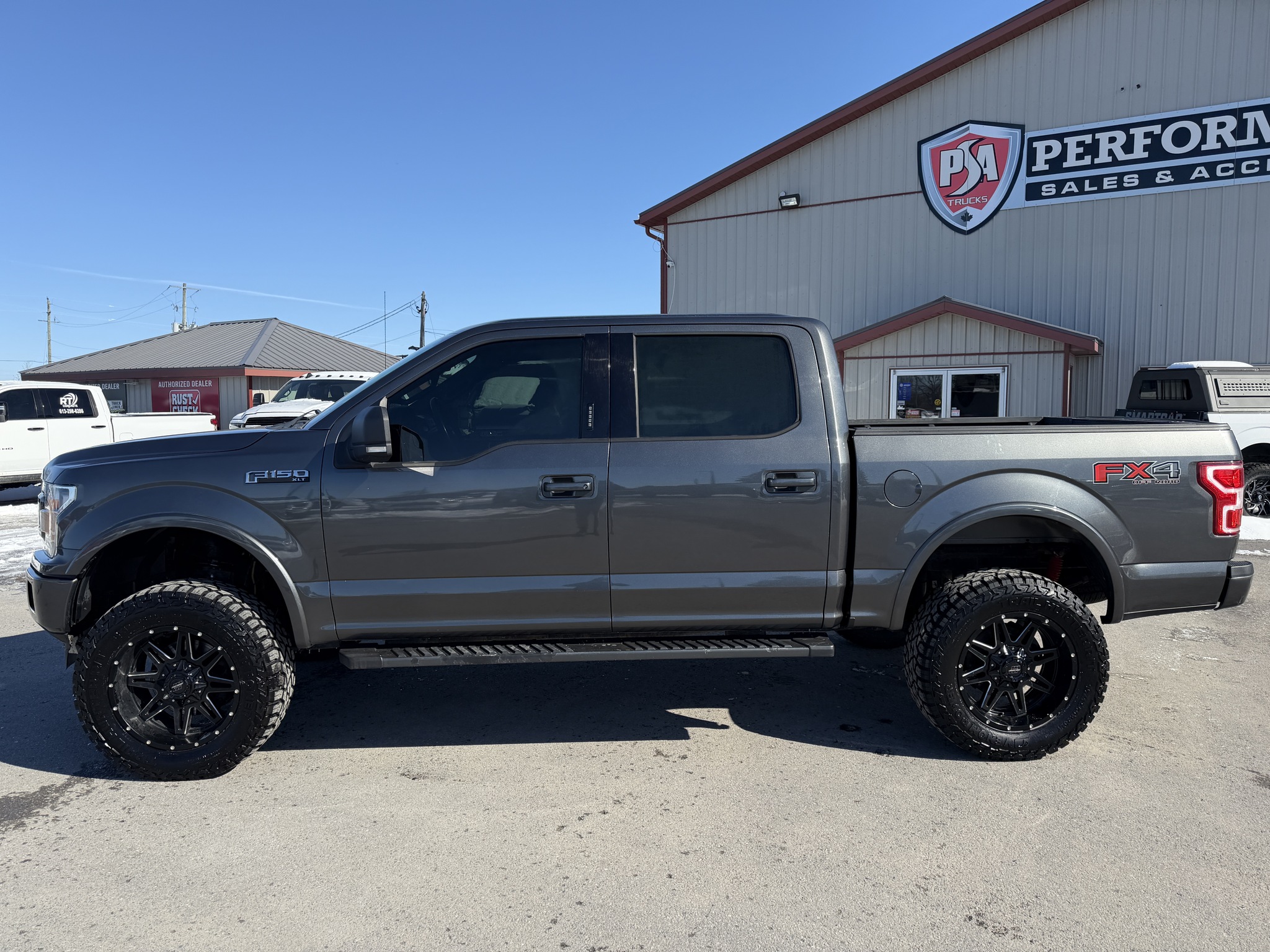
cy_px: 476
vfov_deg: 56.8
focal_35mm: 24
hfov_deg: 71.6
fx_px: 881
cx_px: 635
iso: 80
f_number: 1.78
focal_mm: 6.76
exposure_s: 1/6711
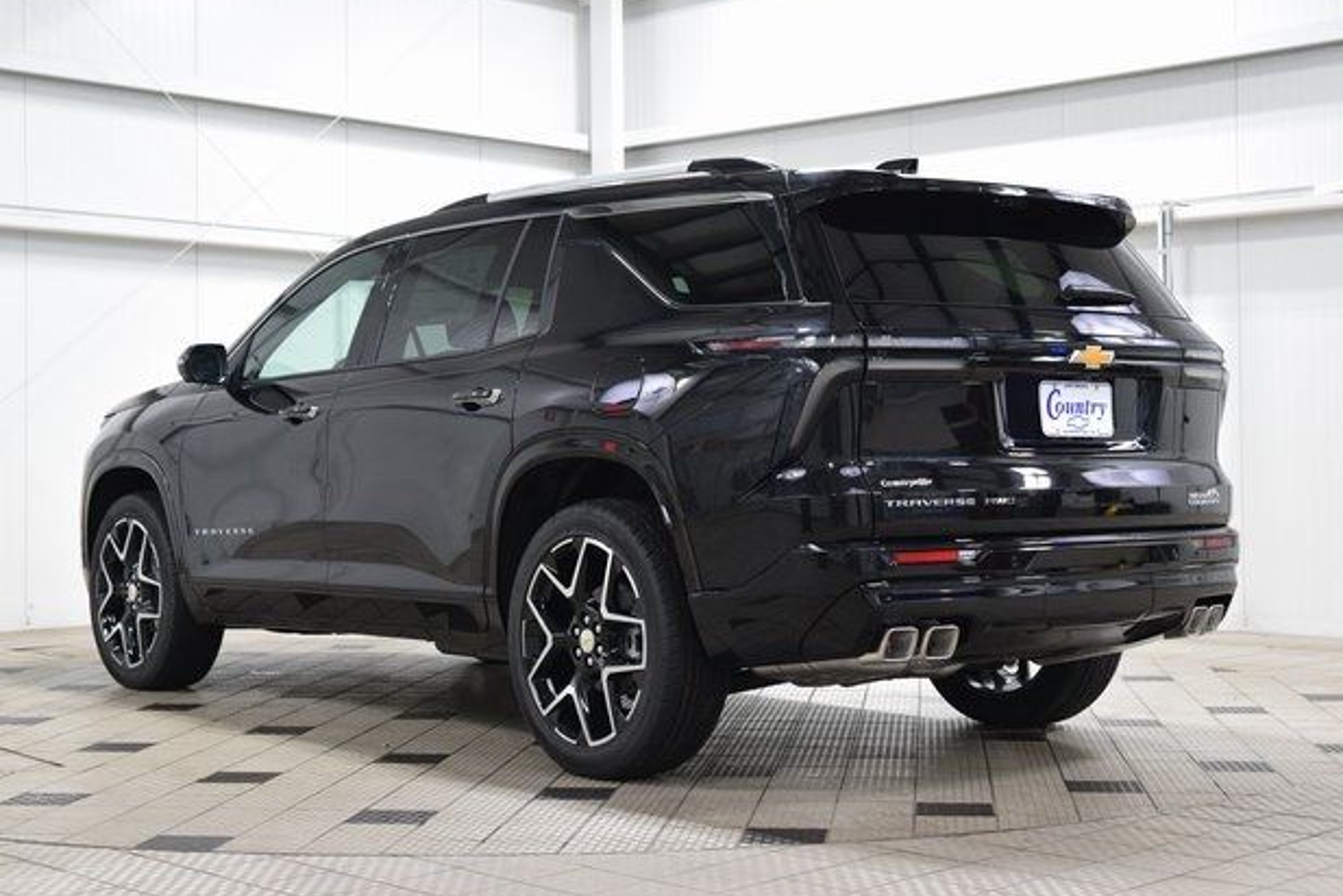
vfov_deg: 24.2
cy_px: 436
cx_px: 662
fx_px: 2090
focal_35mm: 56
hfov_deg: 35.6
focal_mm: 36
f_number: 4.5
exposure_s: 1/60
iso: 1600
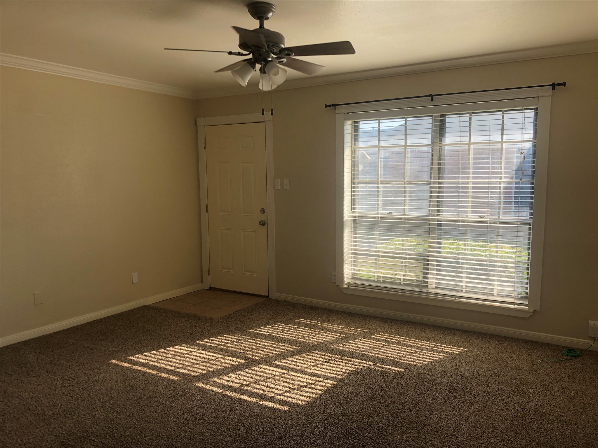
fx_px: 484
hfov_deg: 63.4
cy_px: 224
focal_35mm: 28
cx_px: 299
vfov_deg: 49.7
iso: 20
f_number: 1.8
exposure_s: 1/217
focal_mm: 4
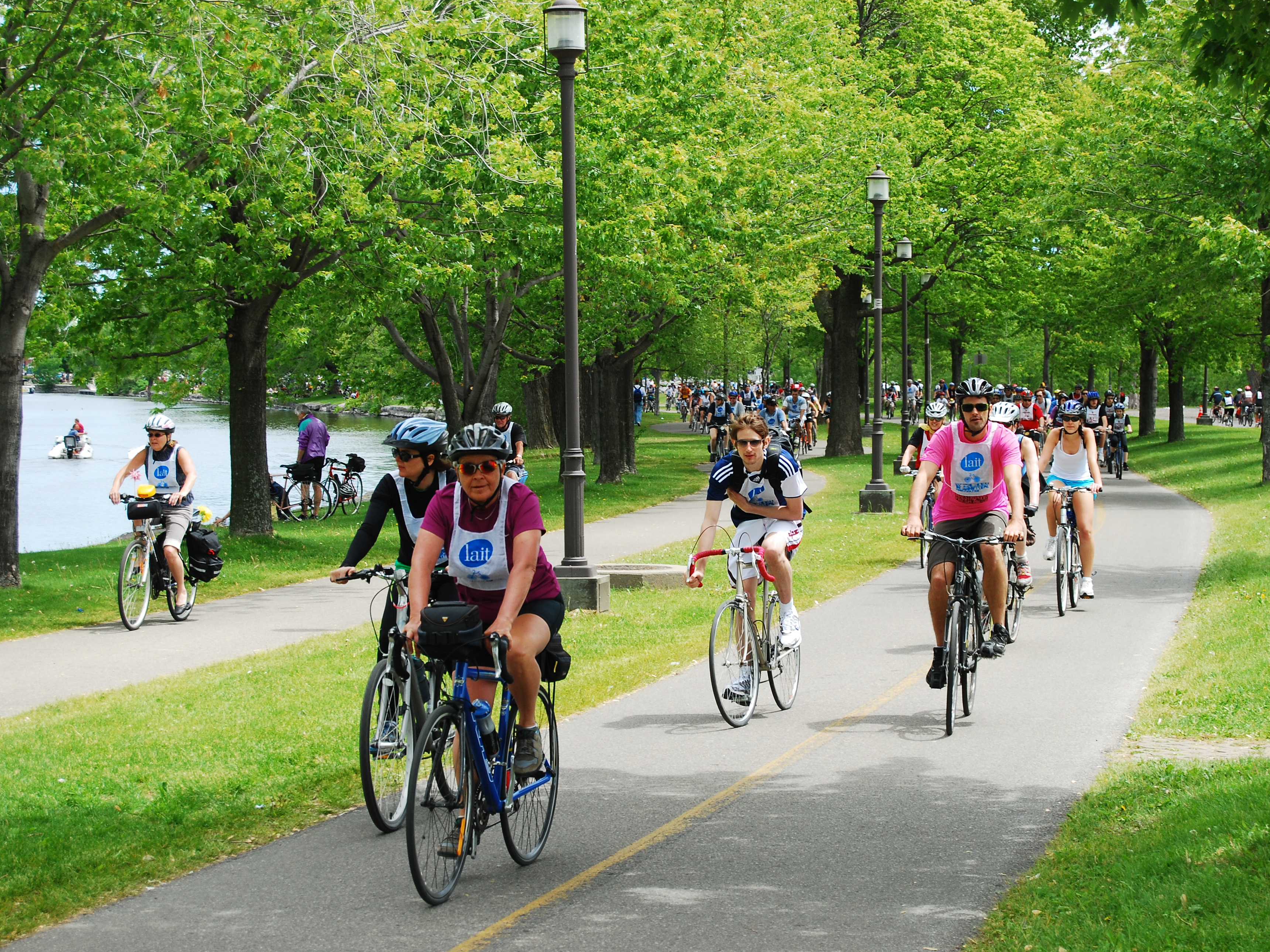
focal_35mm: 90
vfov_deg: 16.5
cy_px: 476
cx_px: 704
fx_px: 3285
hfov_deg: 21.9
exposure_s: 1/320
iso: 200
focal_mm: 55
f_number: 6.3
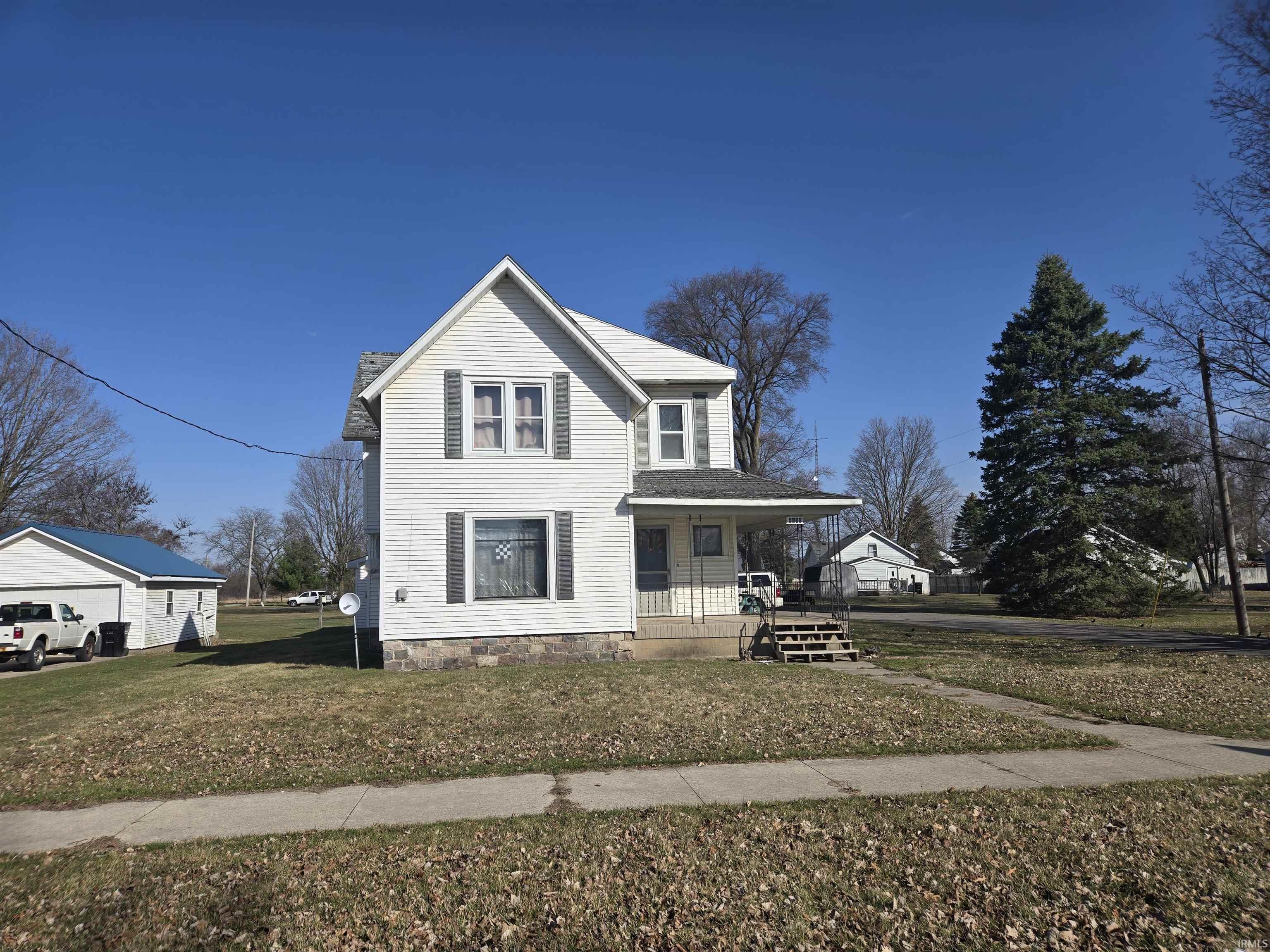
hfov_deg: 73.9
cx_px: 635
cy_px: 476
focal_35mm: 23
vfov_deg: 58.9
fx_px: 844
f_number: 1.8
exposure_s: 1/3018
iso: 25
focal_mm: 5.4
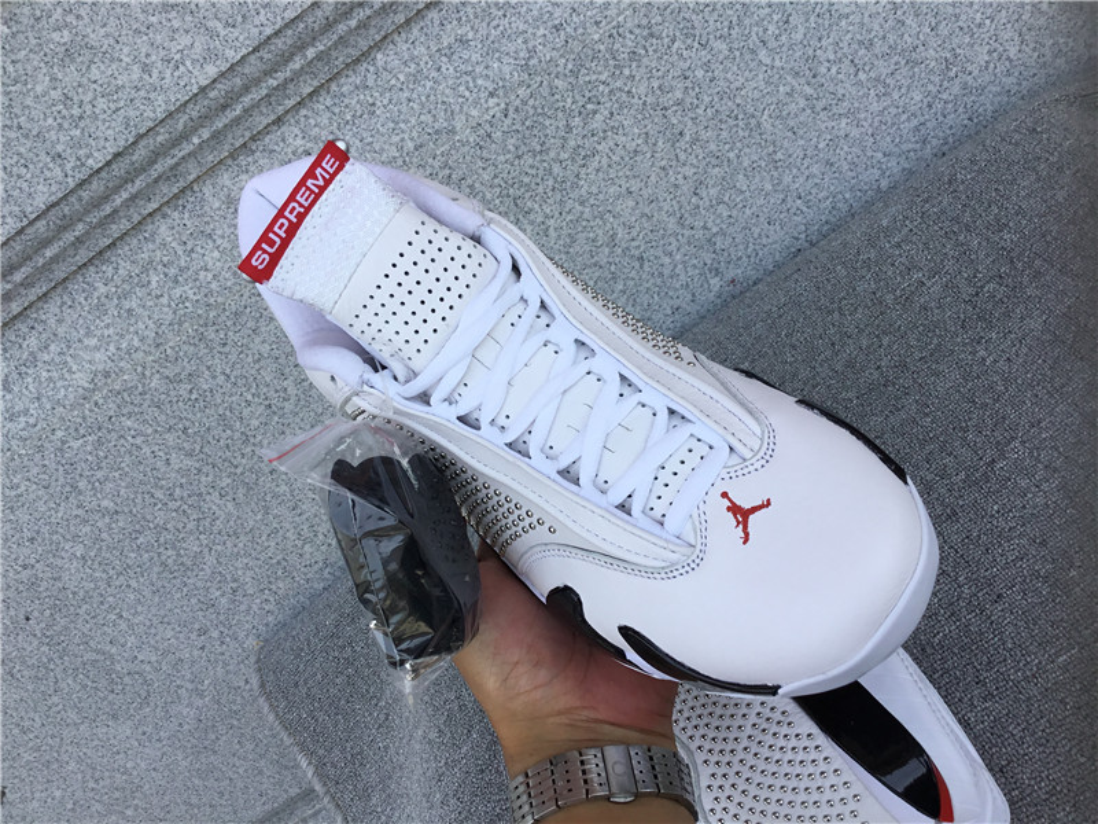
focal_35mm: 31
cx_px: 549
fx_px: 983
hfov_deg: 58.4
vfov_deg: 45.4
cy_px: 412
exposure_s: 1/500
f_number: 2.4
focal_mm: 3.3
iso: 25
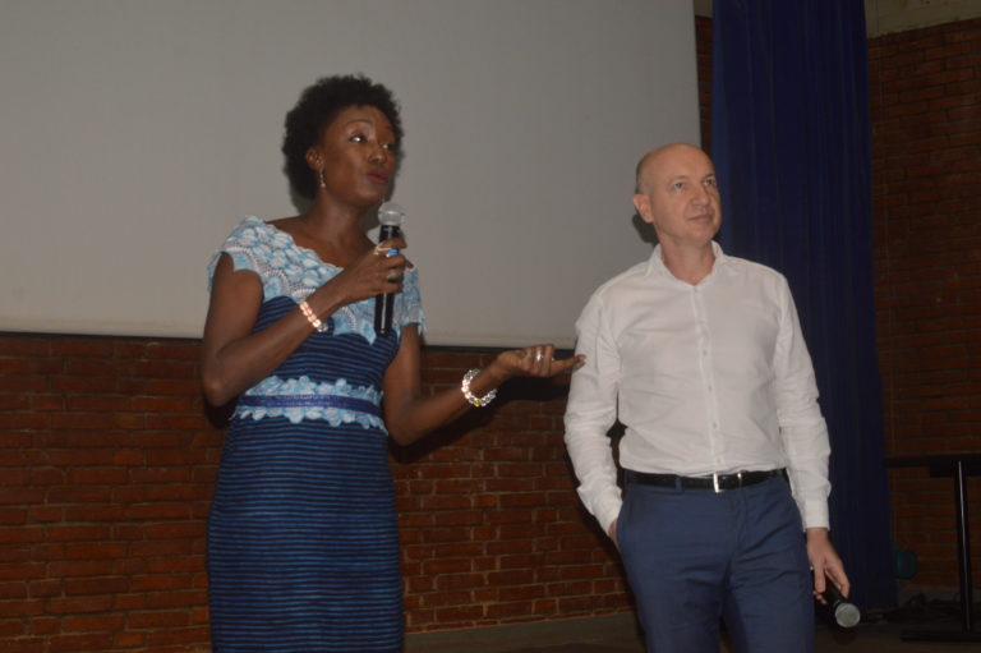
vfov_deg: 25.7
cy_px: 326
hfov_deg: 37.9
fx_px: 1430
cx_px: 490
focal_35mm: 52
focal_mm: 35
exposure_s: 1/60
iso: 800
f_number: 8
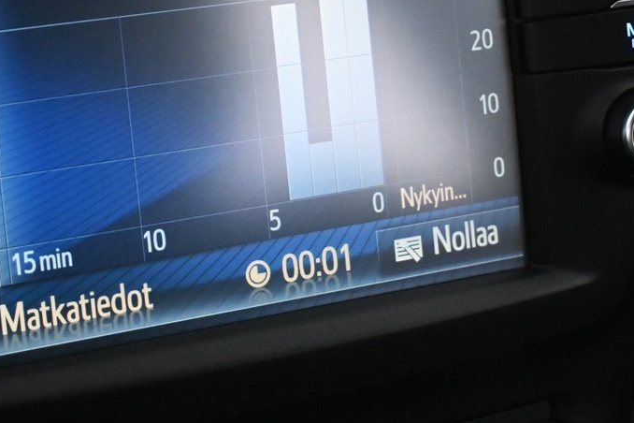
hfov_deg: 20.5
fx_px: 1736
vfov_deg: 13.8
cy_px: 48
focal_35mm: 99
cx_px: 138
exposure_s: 1/60
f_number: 4.5
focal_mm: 27.5
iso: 5000
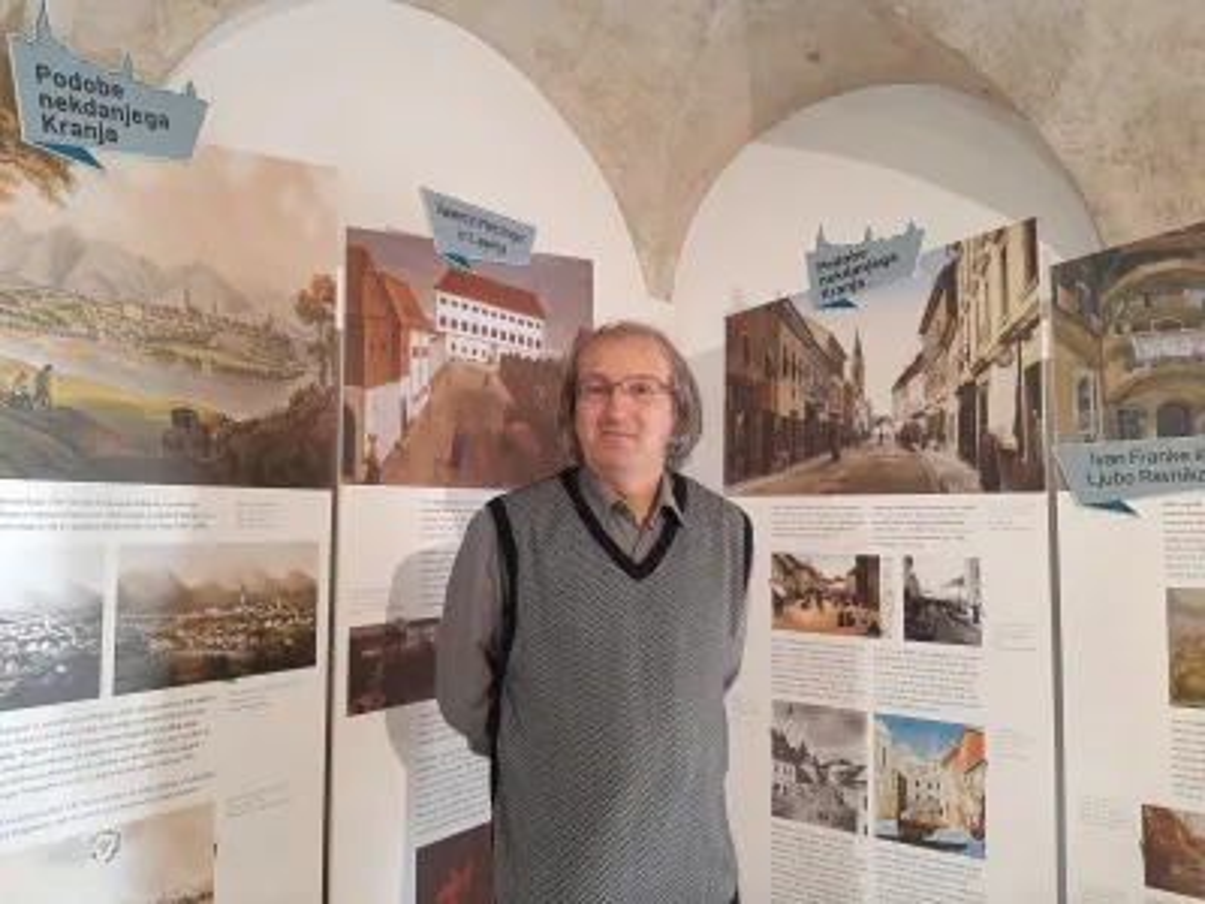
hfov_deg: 65.3
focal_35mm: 27
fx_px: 940
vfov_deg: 51.4
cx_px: 602
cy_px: 452
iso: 200
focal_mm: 3.93
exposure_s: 1/50
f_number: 1.7
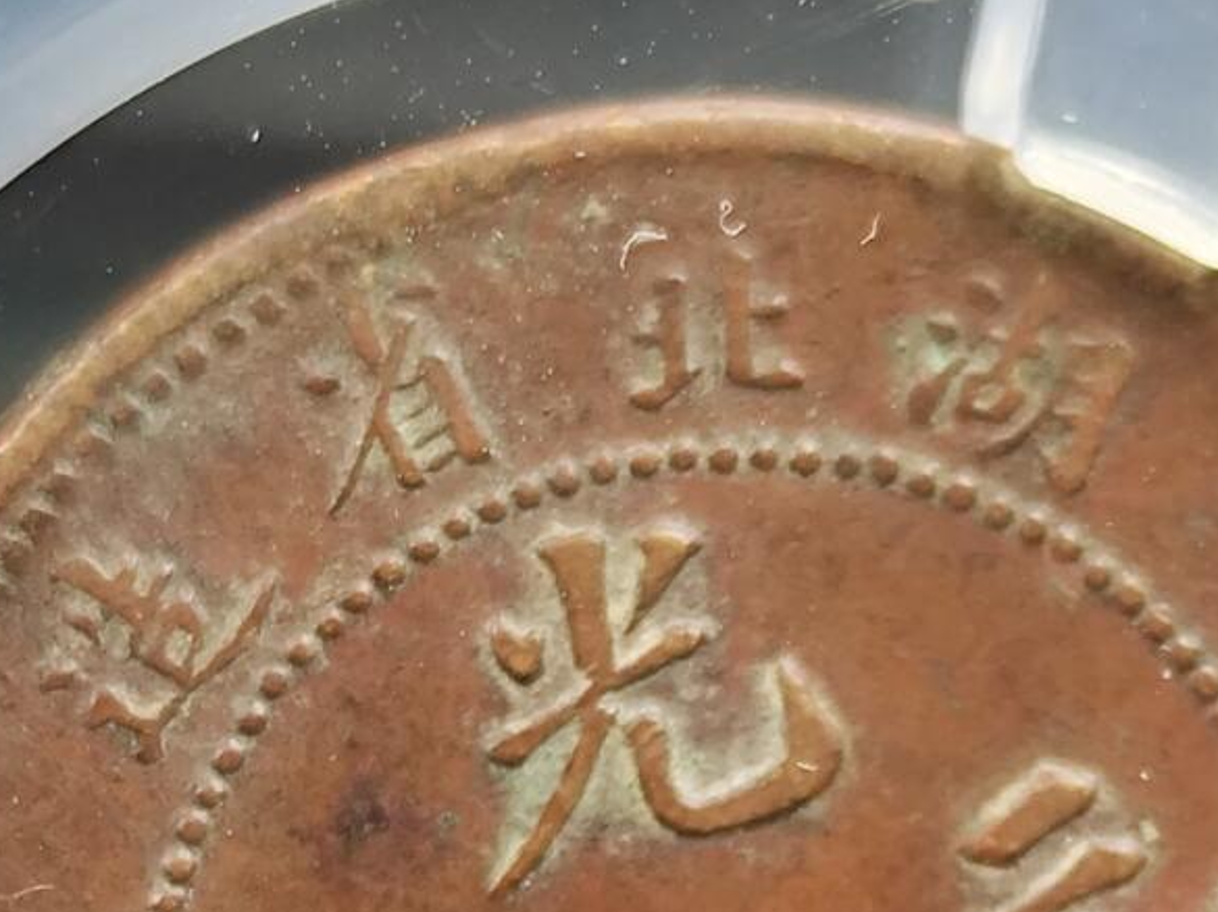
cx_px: 764
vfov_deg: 7.6
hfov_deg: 10.2
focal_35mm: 194
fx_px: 6822
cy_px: 1085
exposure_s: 1/50
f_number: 1.65
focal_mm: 6.14
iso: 80
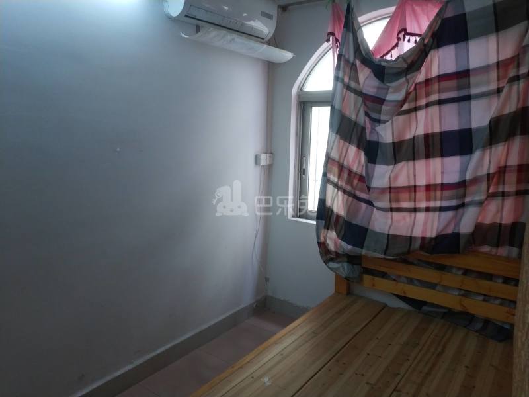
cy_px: 198
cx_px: 264
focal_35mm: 32
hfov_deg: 56.8
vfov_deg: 44.2
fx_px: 489
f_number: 2
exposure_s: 1/25
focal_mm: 4.5
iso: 361
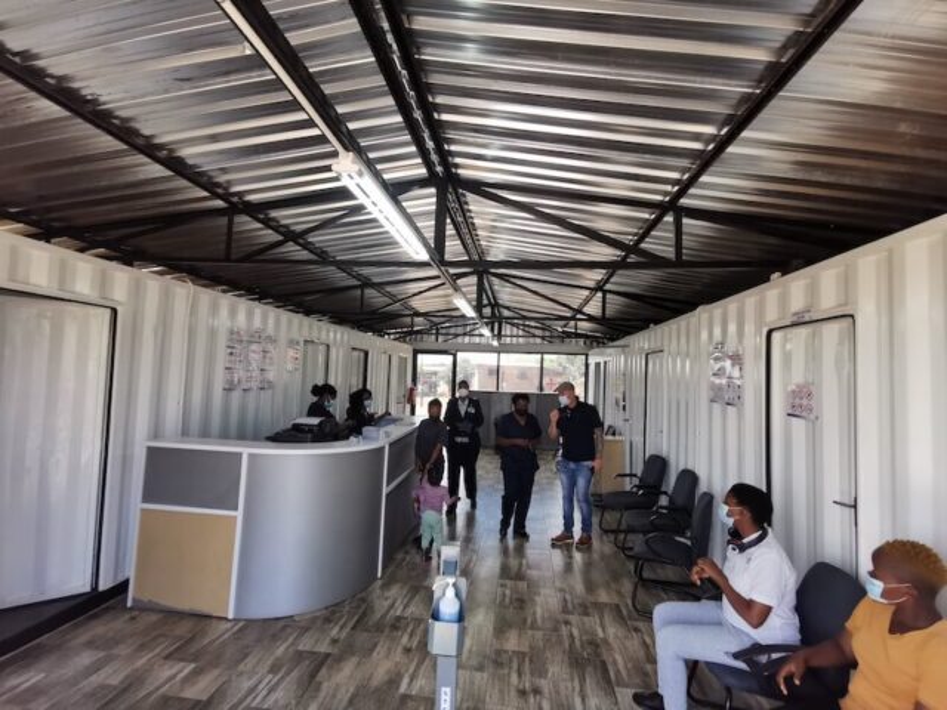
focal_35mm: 16
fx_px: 438
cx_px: 474
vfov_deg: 78.1
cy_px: 355
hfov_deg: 94.5
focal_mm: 2.35
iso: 80
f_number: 2.2
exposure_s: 1/100
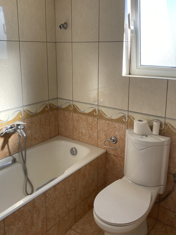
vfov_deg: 53.8
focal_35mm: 34
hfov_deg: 41.8
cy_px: 101
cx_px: 93
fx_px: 231
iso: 32
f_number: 1.8
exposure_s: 1/145
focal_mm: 4.25
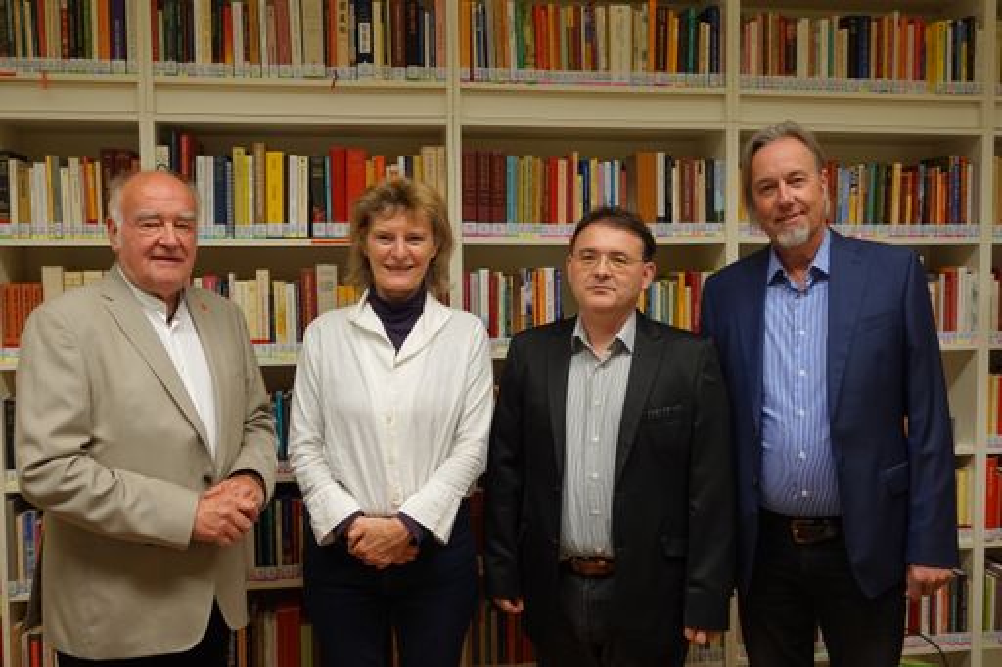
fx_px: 946
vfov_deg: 38.9
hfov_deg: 55.8
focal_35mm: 34
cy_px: 334
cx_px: 501
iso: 320
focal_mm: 13.24
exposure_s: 1/60
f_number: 2.8
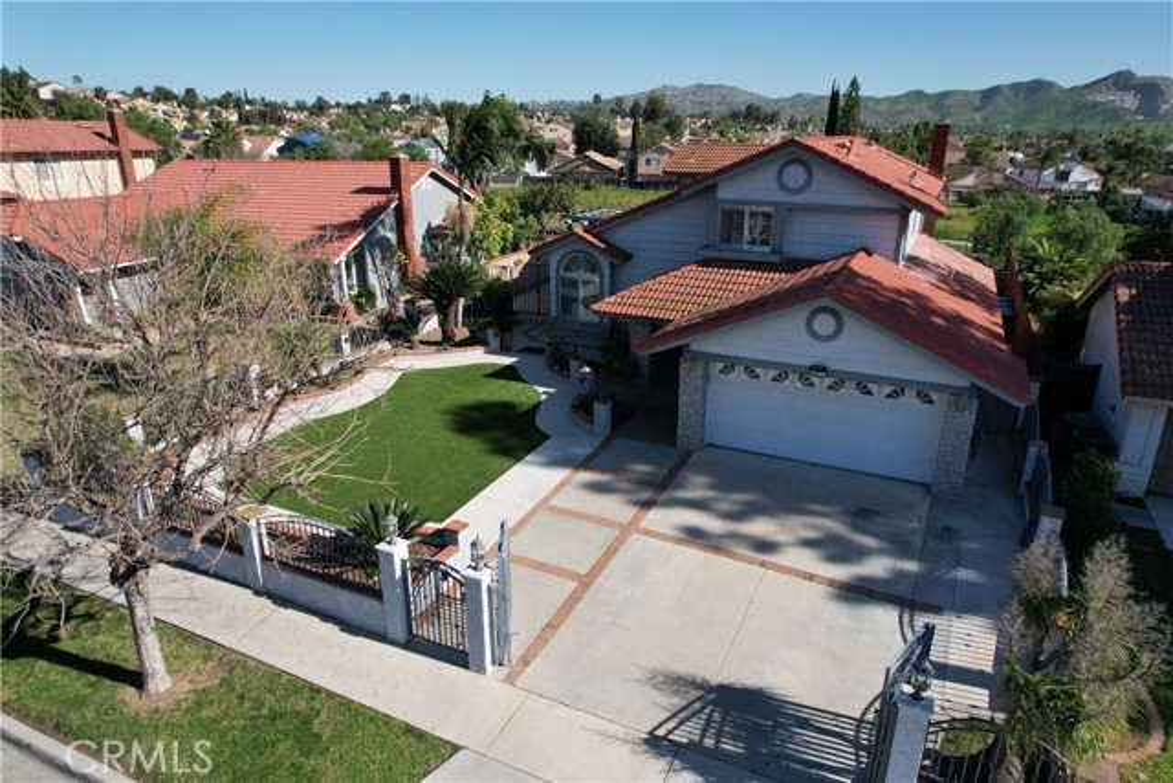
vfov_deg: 57.3
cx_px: 586
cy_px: 392
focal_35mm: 22
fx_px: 717
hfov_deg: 78.6
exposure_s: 1/2500
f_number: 2.8
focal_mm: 8.38
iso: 120
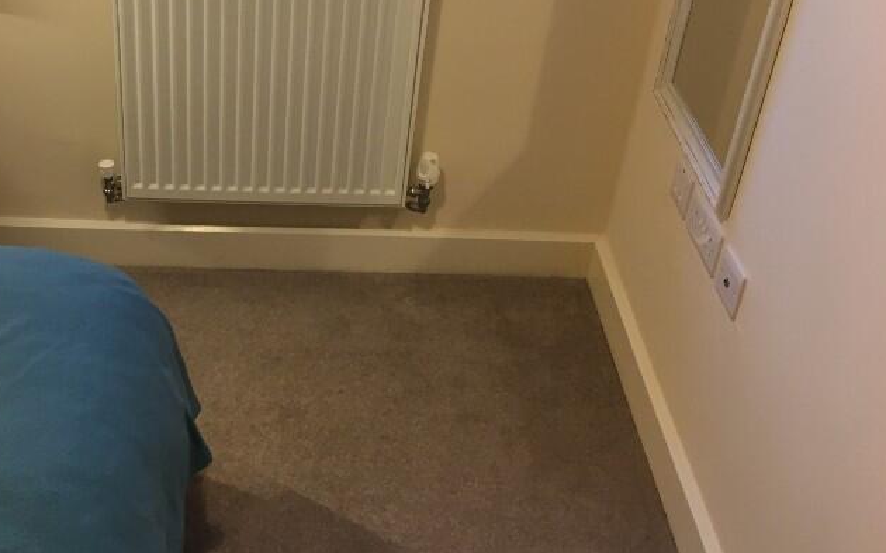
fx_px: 1207
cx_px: 181
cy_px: 196
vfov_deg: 25.7
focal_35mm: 50
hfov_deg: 38.8
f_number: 2.2
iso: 80
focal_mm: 4.15
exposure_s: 1/33
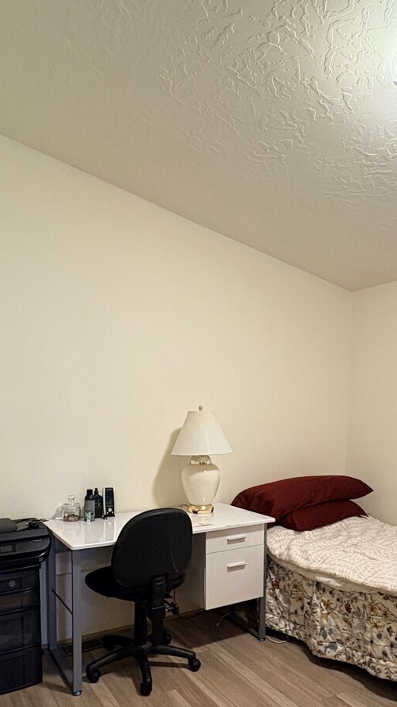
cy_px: 463
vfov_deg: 68.2
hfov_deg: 42.8
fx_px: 506
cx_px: 209
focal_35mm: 27
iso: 400
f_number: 2.2
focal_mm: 2.22
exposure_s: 1/60
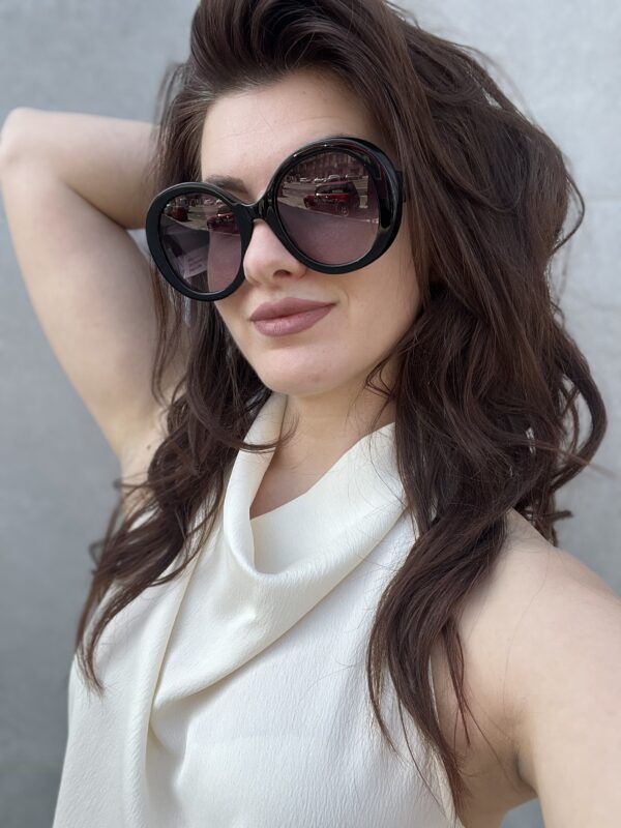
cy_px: 414
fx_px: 718
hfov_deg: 46.8
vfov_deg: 60.0
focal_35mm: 30
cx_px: 310
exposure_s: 1/121
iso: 32
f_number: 2.2
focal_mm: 2.71
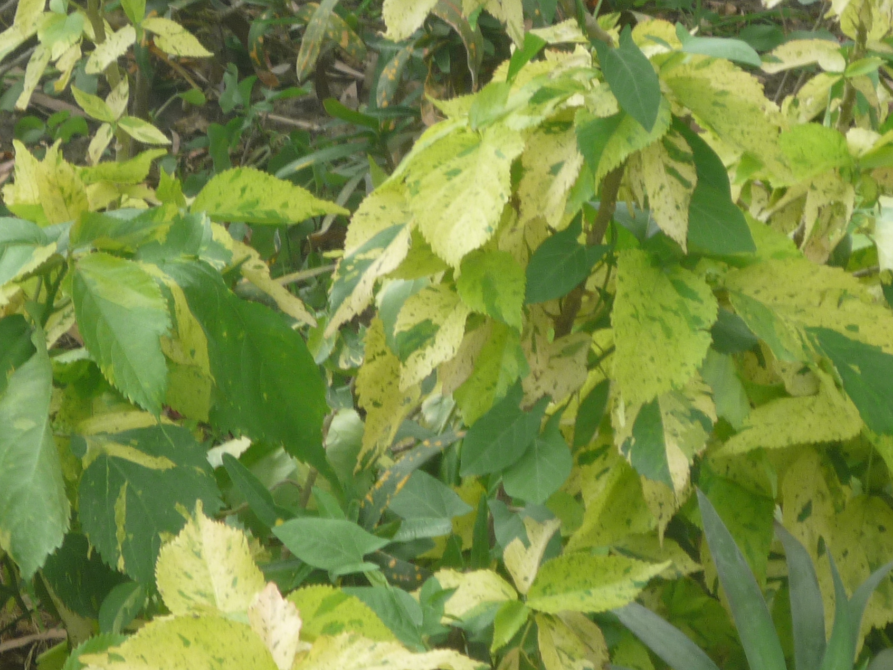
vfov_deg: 8.9
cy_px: 355
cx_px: 441
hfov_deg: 11.8
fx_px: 4308
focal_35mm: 167
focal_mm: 13.6
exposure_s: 1/60
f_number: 5.6
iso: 100
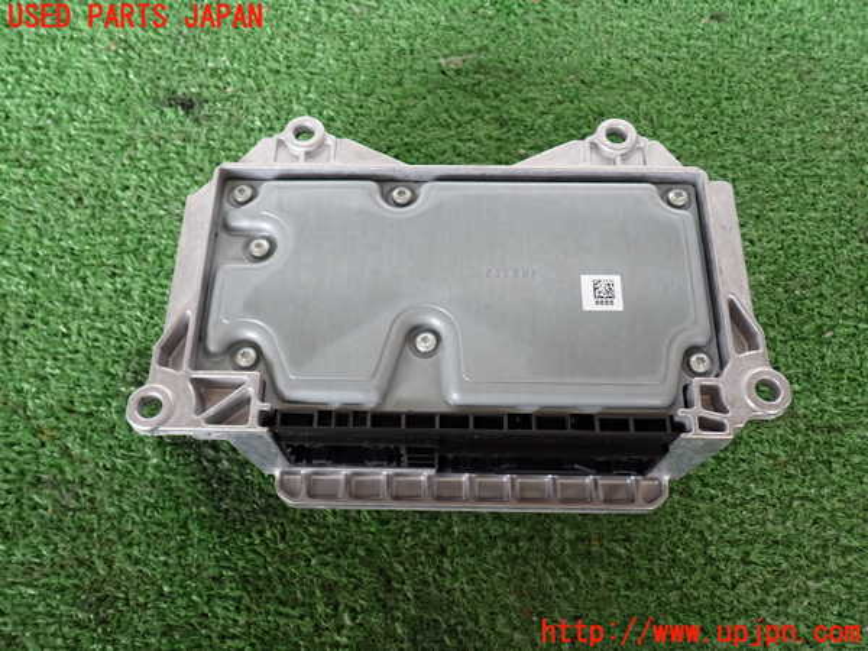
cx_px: 434
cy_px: 326
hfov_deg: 56.8
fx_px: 802
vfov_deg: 44.2
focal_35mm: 32
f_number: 2.4
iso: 320
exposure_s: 1/30
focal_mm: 5.79
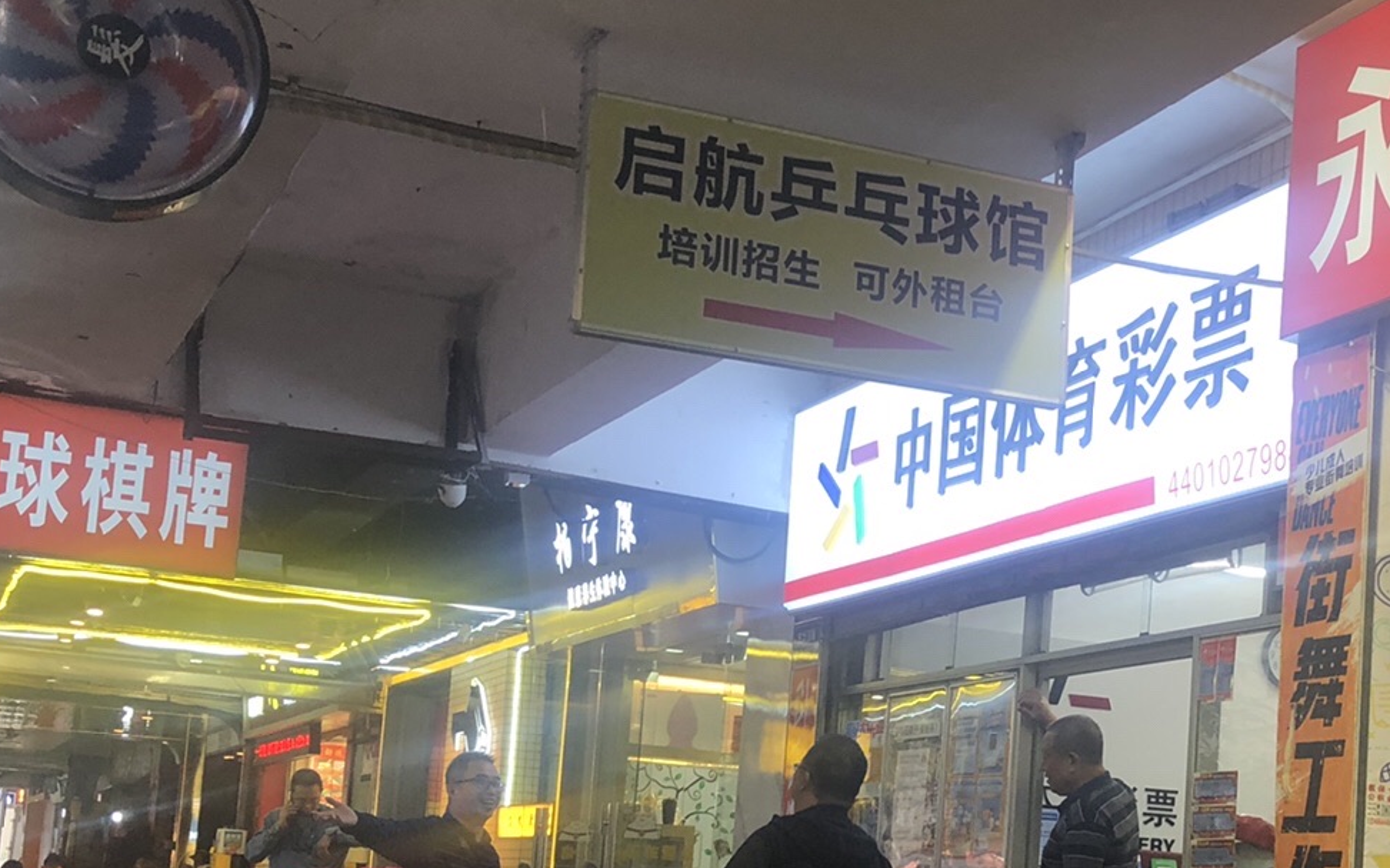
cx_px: 1070
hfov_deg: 32.7
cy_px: 717
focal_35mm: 61
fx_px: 2311
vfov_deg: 21.0
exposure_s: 1/50
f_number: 1.8
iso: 20
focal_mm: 3.99
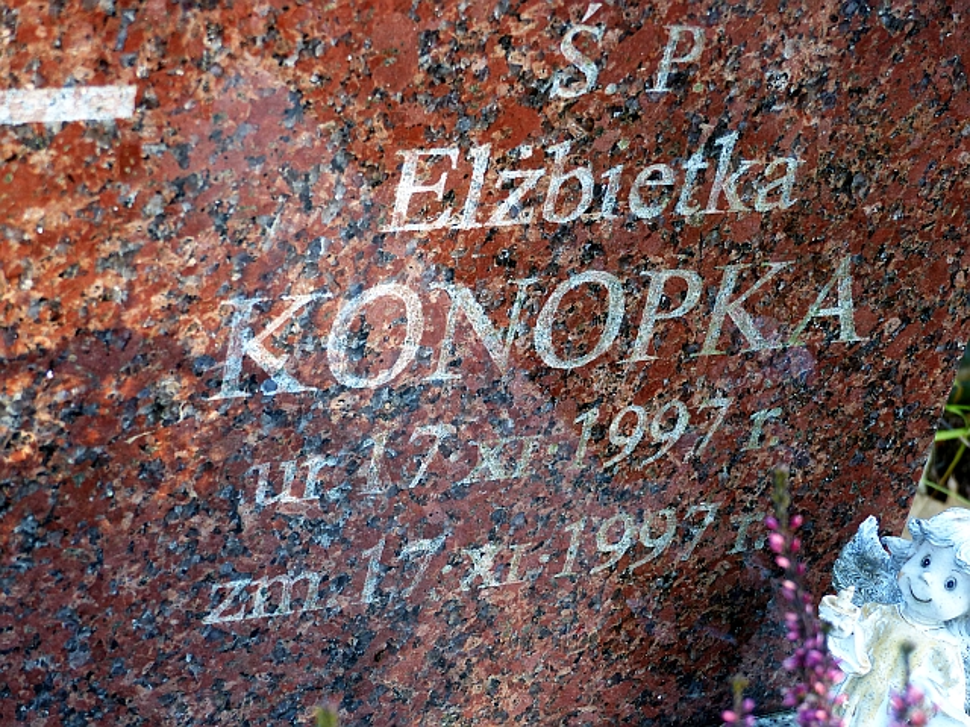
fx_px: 2410
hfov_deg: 22.8
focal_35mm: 86
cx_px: 485
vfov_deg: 17.2
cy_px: 364
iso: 125
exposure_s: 1/60
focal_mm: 15.5
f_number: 2.8
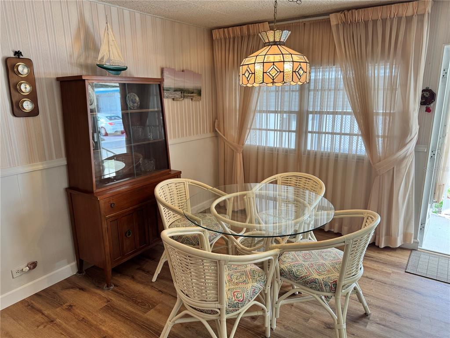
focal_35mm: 24
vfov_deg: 56.8
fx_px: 312
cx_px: 225
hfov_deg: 71.6
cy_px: 169
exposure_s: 1/120
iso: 125
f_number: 1.78
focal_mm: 6.76
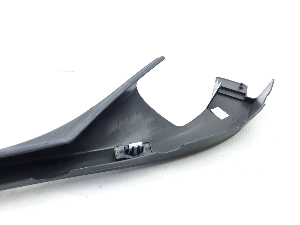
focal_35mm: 25
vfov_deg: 54.9
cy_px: 112
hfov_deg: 69.4
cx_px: 150
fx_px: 217
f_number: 2
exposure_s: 1/50
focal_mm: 4.6
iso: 160
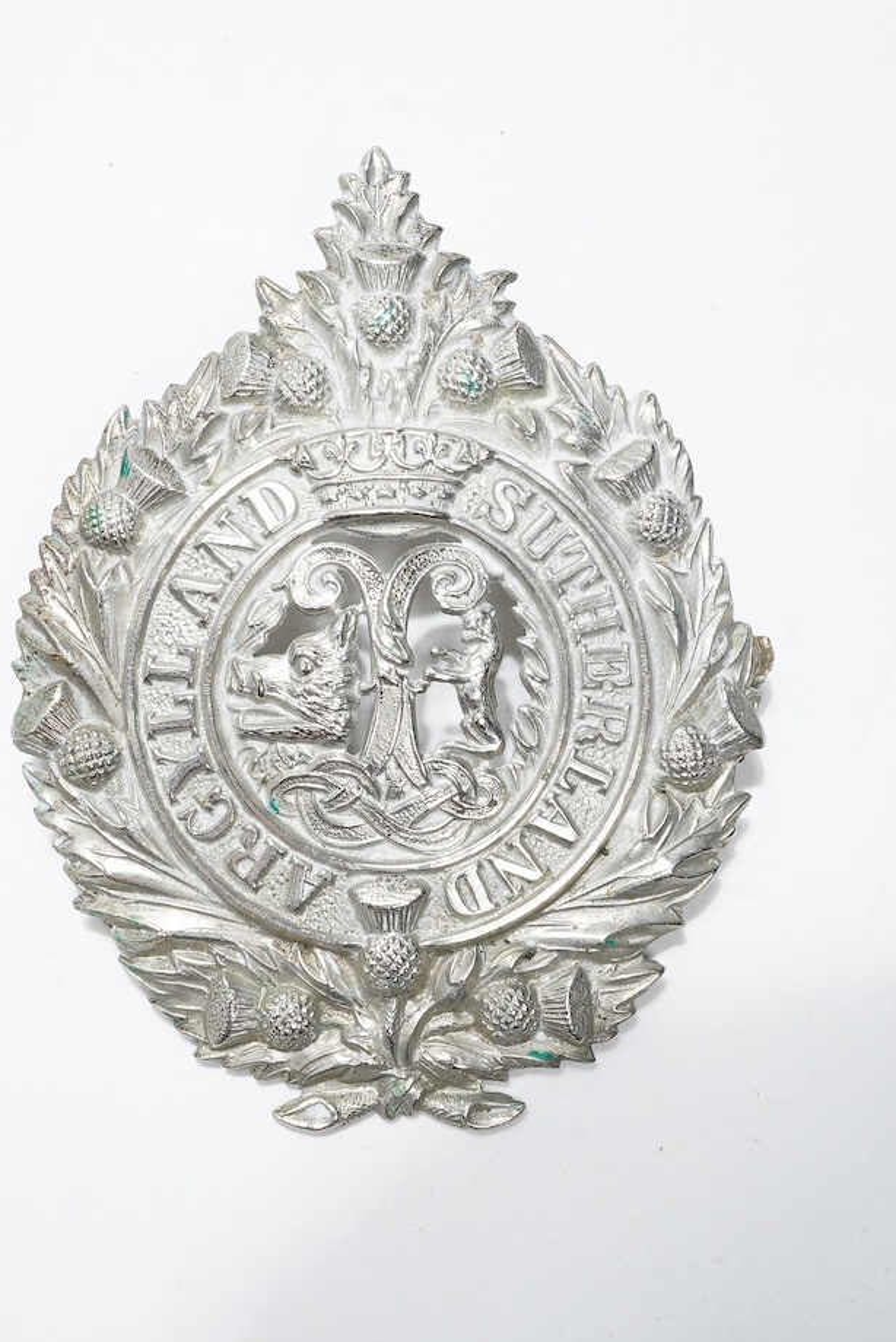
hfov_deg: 24.6
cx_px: 382
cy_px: 688
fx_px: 2052
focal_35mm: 55
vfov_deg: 36.2
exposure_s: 1/100
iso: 100
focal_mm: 30
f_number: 20
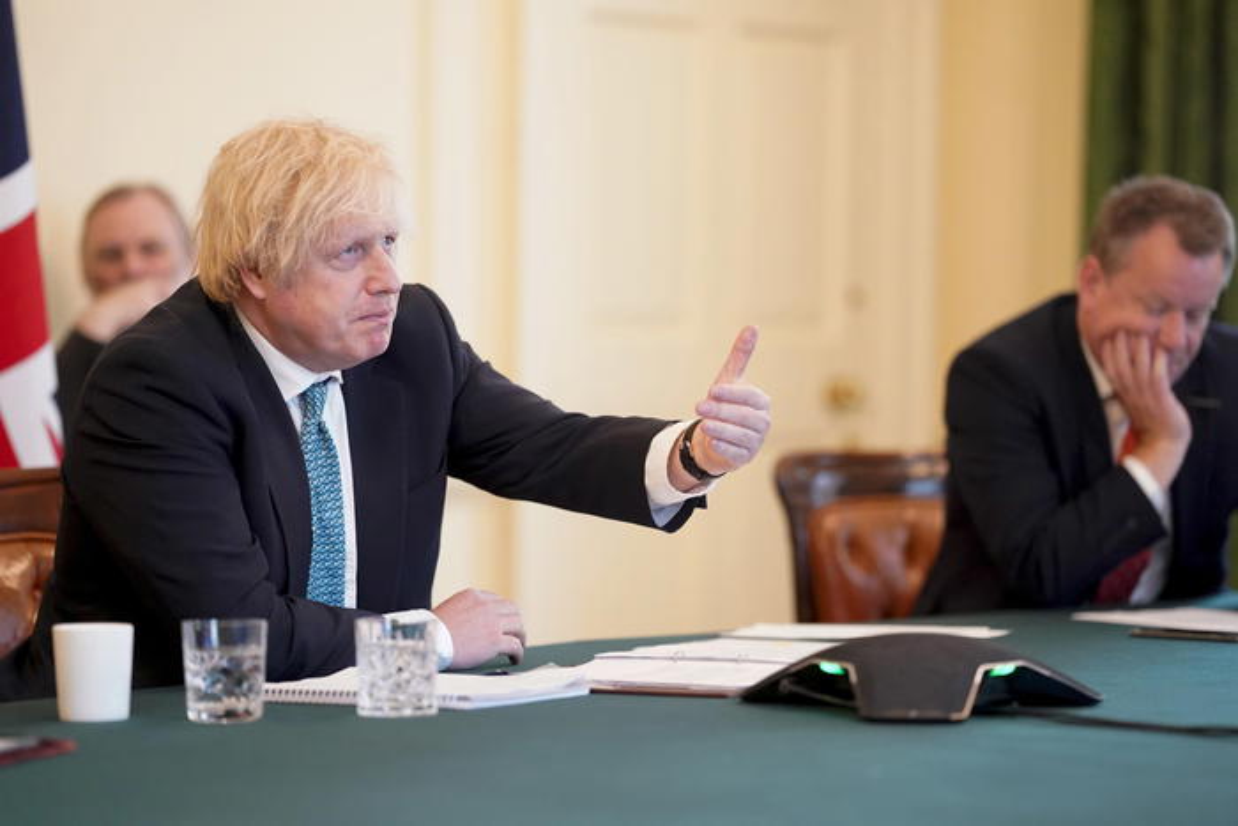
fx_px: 4643
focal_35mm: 135
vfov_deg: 10.2
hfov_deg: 15.2
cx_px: 619
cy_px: 413
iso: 5000
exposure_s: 1/640
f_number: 2
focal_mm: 135
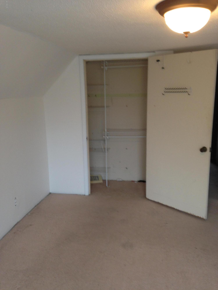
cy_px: 145
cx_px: 109
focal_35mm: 33
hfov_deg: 42.9
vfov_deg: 55.4
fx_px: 277
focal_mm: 4.12
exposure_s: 1/20
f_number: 2.4
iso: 80
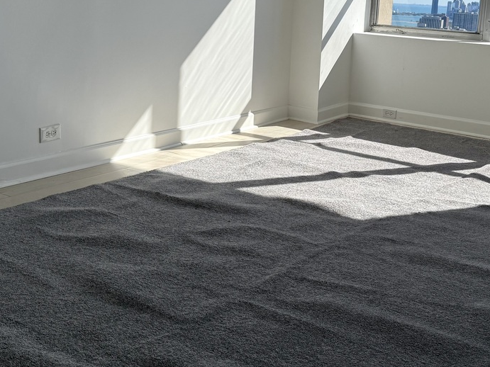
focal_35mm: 50
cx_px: 301
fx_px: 708
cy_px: 91
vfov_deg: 28.7
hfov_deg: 38.0
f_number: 1.78
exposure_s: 1/4975
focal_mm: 6.76
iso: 80
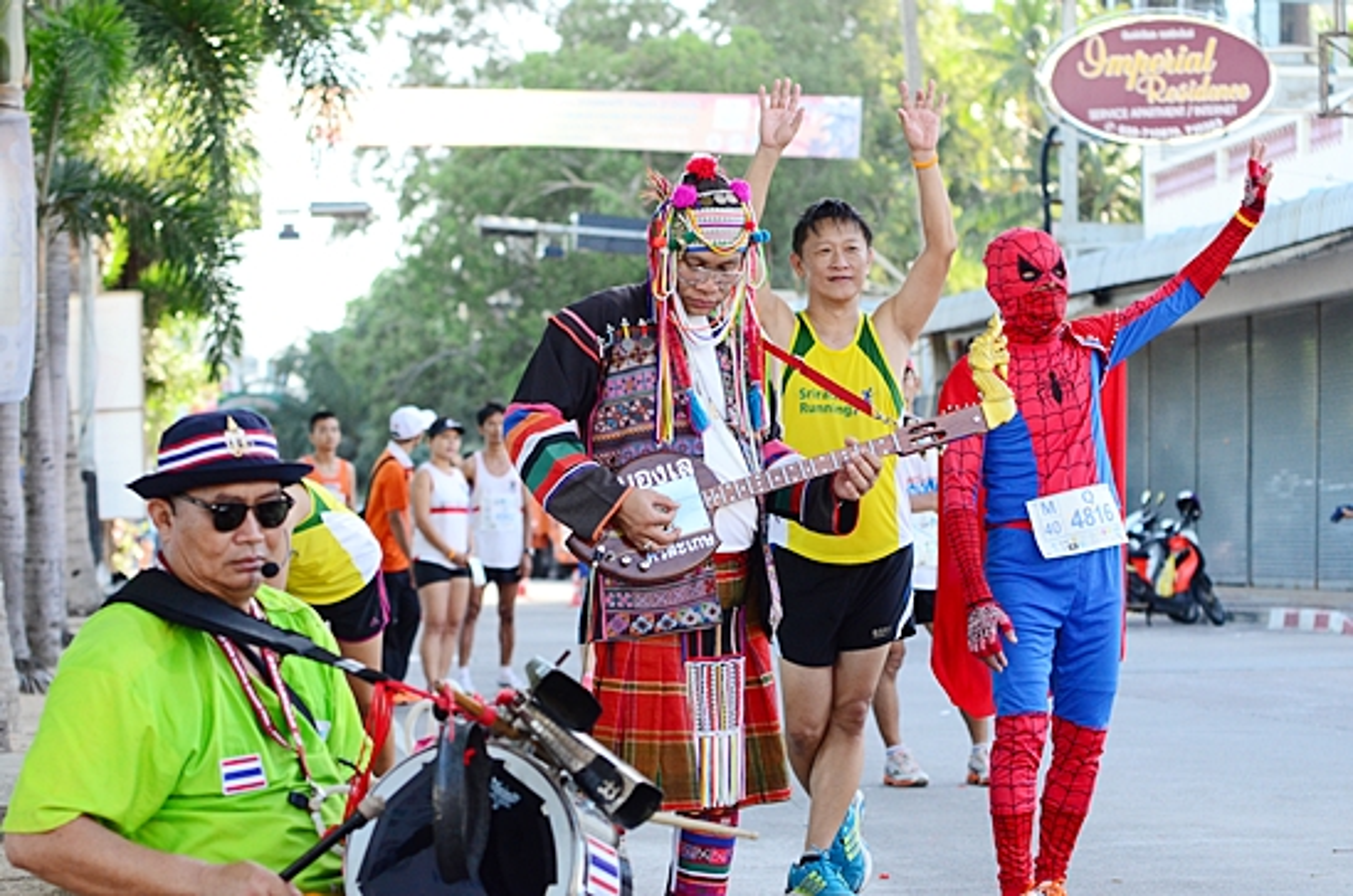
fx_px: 3938
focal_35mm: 105
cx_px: 676
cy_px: 448
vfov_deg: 13.0
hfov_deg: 19.5
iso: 1250
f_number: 4.5
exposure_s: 1/1250
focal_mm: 70
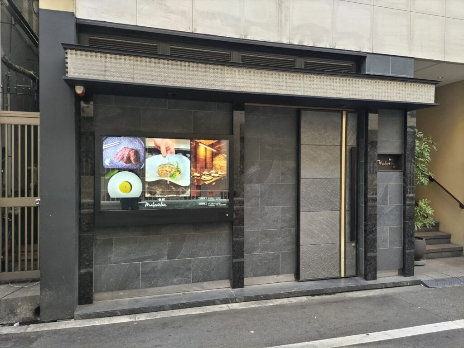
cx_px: 232
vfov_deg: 53.1
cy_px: 174
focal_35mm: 26
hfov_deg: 67.3
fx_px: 349
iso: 197
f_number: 1.79
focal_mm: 4.8
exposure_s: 1/60
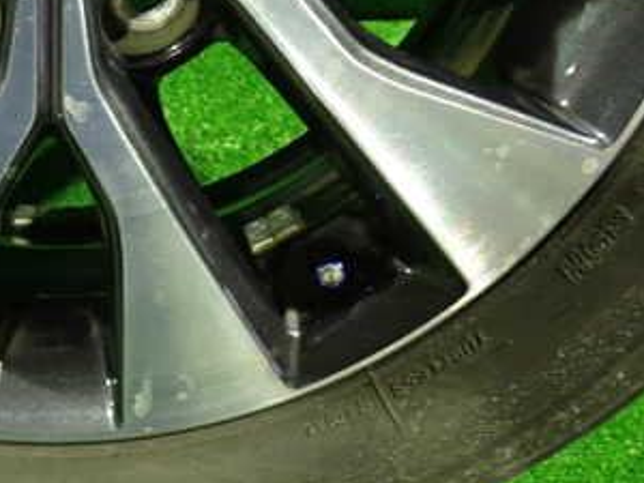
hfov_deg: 30.7
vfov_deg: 24.4
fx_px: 1116
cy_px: 219
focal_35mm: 60
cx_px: 58
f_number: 2.3
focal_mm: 5.4
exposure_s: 1/20
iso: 800
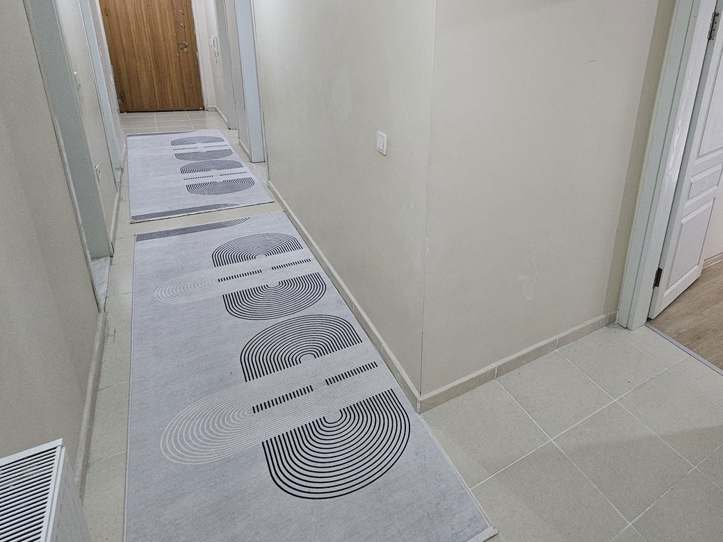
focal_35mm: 20
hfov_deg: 78.4
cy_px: 197
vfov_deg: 64.8
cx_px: 497
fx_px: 418
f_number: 2.2
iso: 500
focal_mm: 2.2
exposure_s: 1/33.3
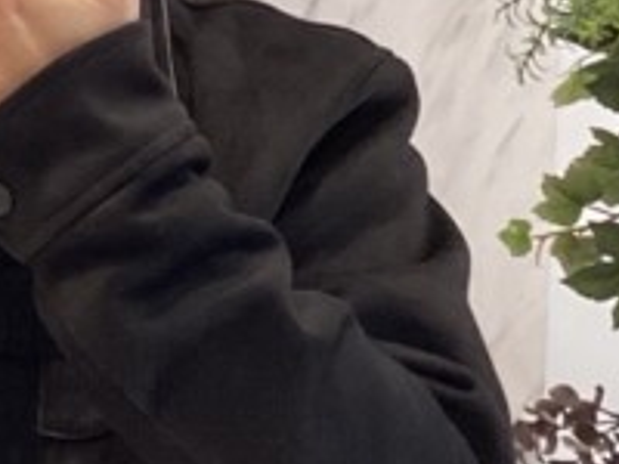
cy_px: 410
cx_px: -477
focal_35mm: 158
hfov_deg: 11.6
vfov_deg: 9.4
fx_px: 2825
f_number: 2.4
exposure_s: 1/60
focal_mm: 3.3
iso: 250
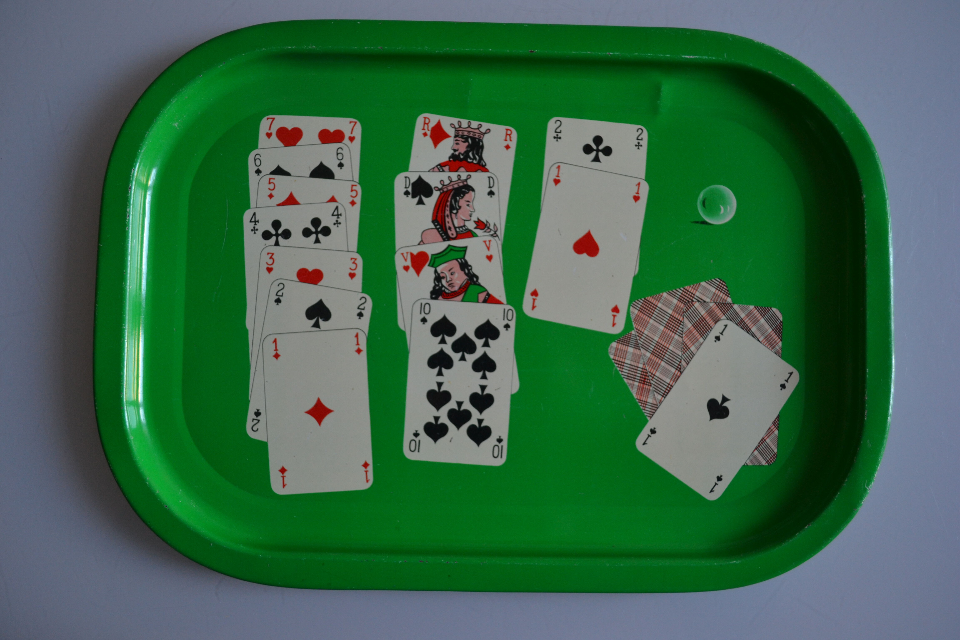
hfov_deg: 61.9
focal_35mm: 30
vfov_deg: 43.6
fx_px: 800
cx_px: 480
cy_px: 320
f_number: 3.8
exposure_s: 1/50
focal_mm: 20
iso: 400
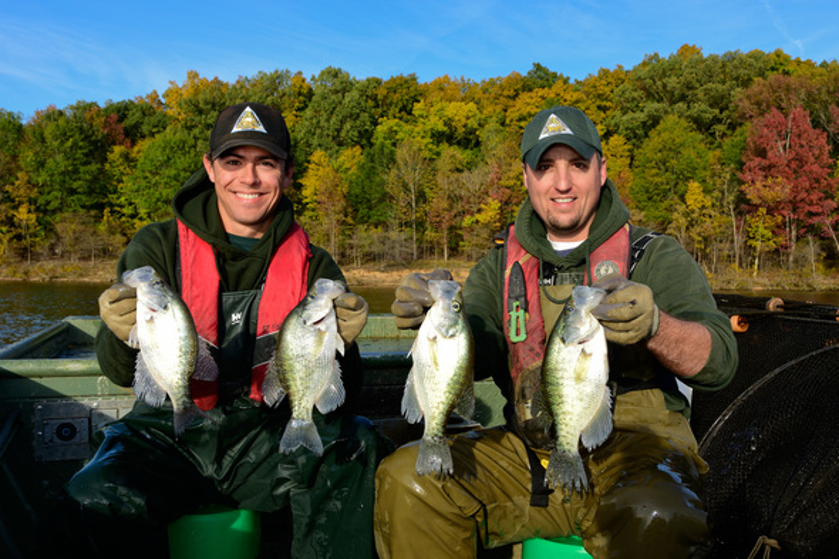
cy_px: 280
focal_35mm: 39
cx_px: 420
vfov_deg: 34.2
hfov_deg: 49.6
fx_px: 909
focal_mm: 26
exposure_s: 1/125
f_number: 7.1
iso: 100
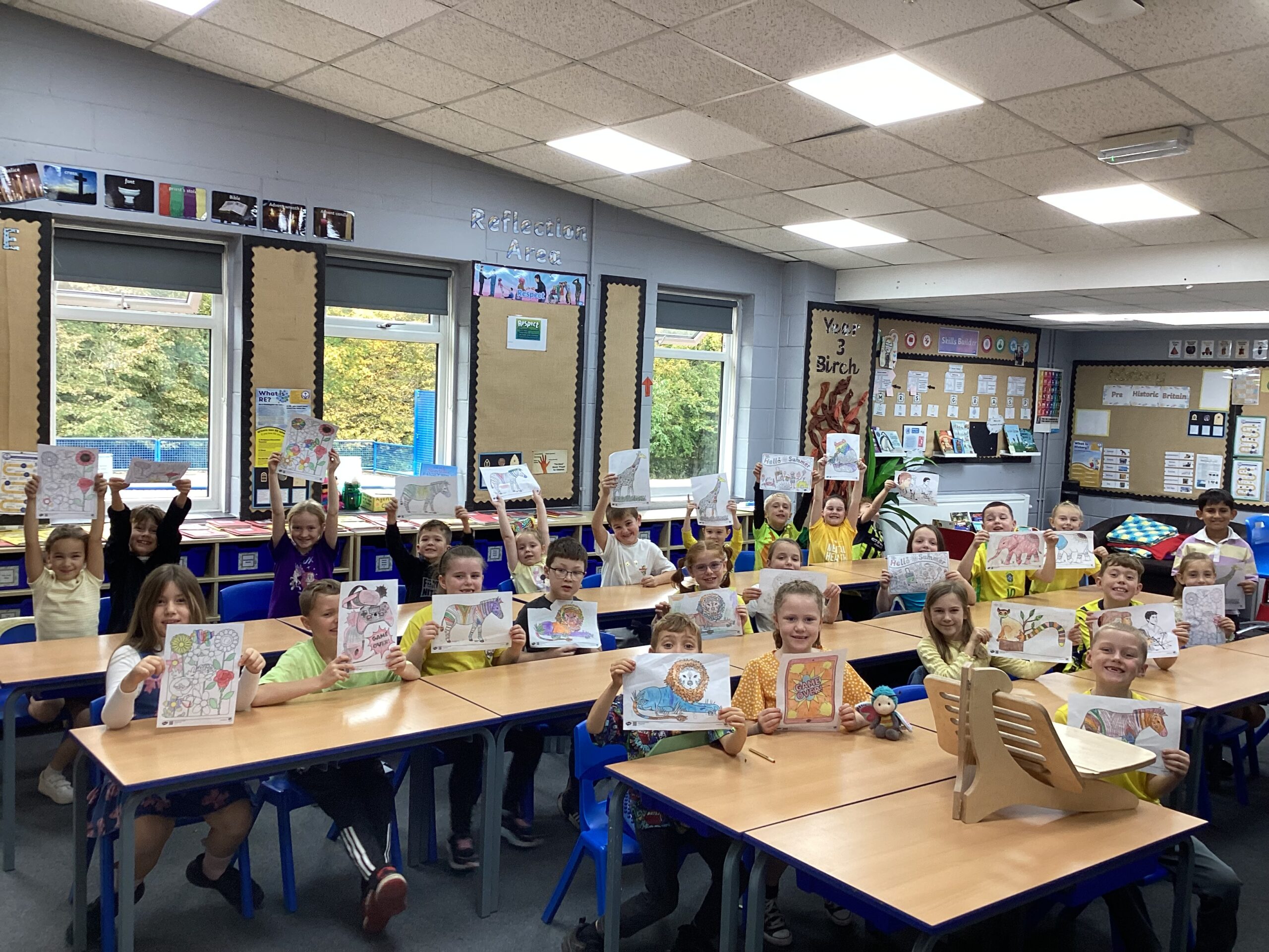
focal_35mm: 31
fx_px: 1136
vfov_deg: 45.4
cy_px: 476
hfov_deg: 58.4
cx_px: 634
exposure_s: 1/50
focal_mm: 3.3
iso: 64
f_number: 2.4
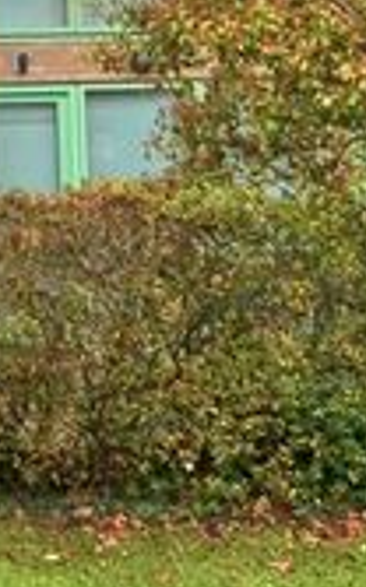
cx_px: -391
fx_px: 1024
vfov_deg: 30.8
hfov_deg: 15.6
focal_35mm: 64
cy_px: 79
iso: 100
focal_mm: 10
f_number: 4.5
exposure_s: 1/200
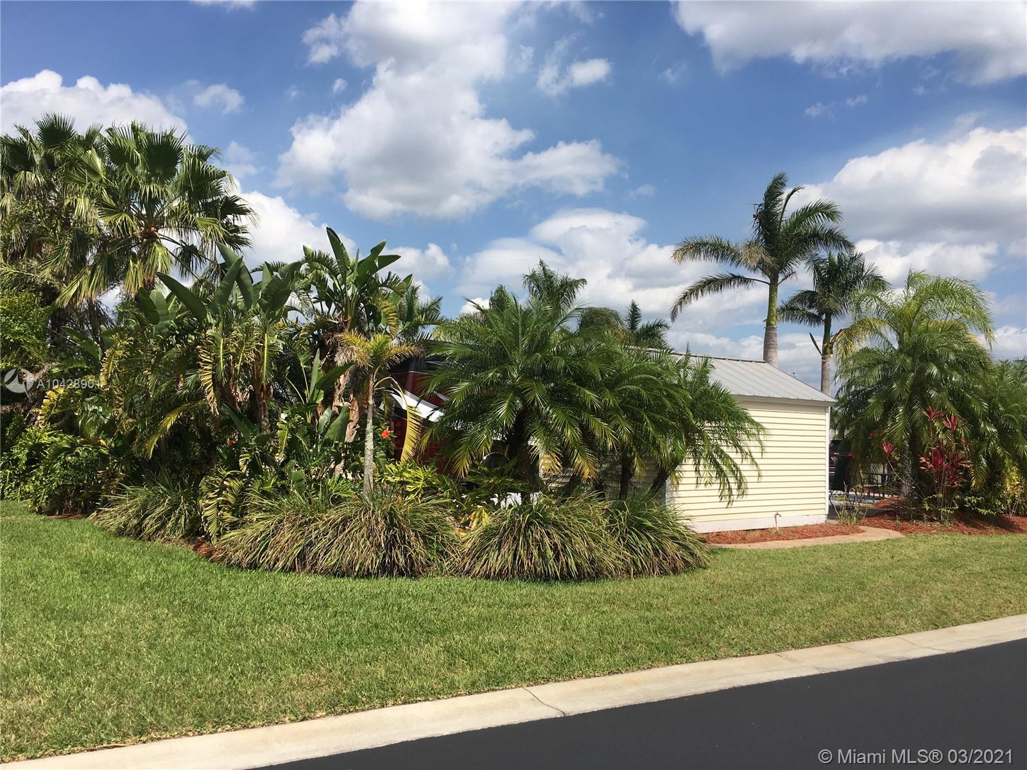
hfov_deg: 61.7
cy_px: 385
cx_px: 514
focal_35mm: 29
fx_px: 860
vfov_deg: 48.2
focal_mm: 4.15
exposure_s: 1/2331
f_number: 2.2
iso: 25
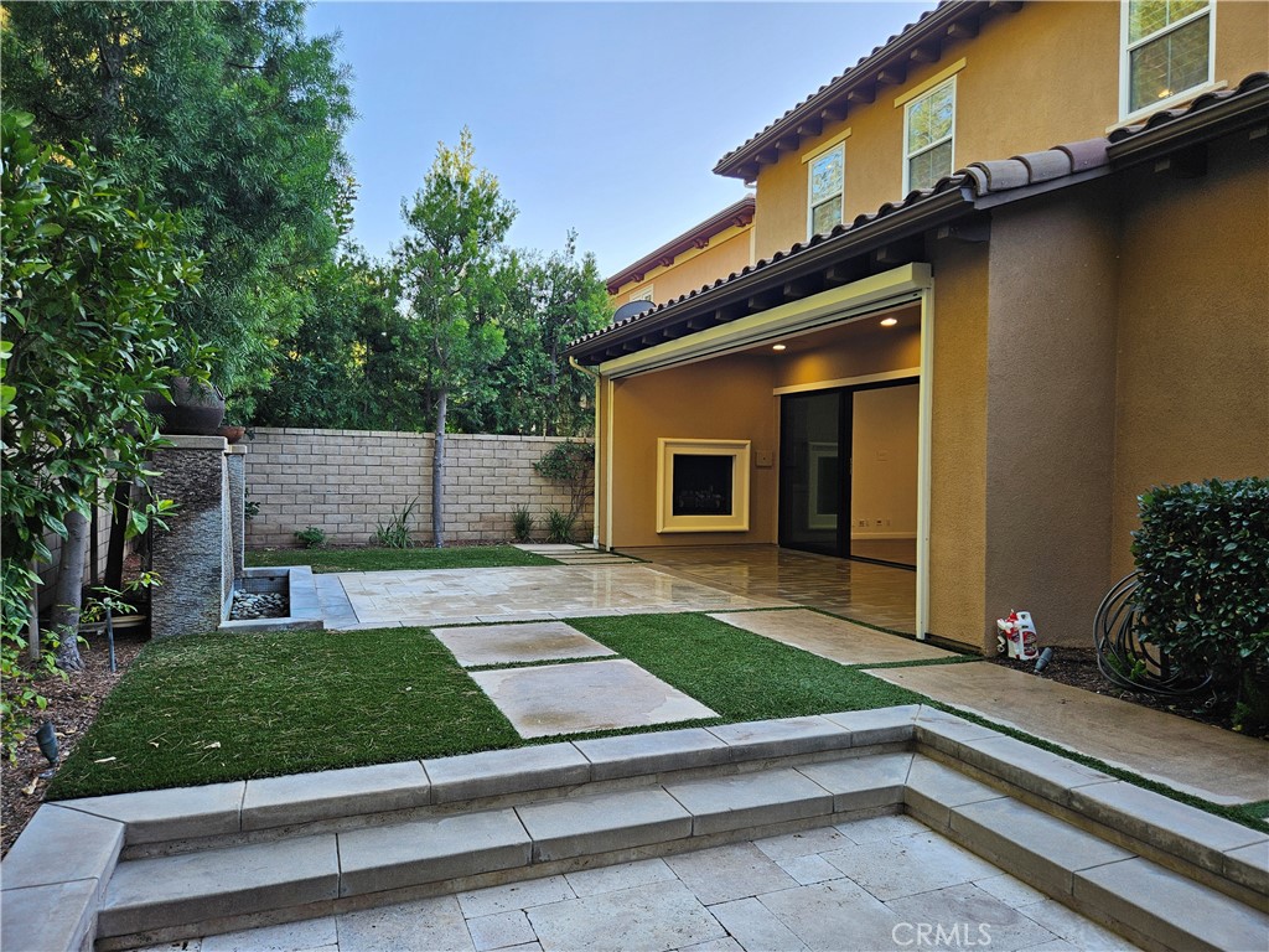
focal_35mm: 23
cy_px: 476
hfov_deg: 73.9
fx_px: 843
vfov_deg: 58.9
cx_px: 634
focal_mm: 5.4
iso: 50
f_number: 1.8
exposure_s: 1/120
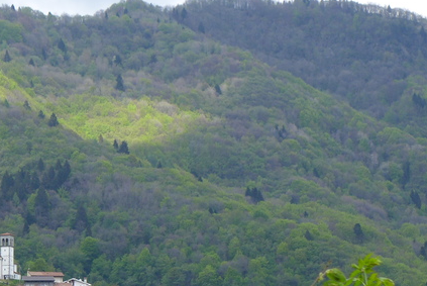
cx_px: 182
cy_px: 204
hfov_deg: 9.6
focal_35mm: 214
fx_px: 2541
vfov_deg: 6.4
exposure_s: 1/800
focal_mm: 17.7
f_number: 2.8
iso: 80
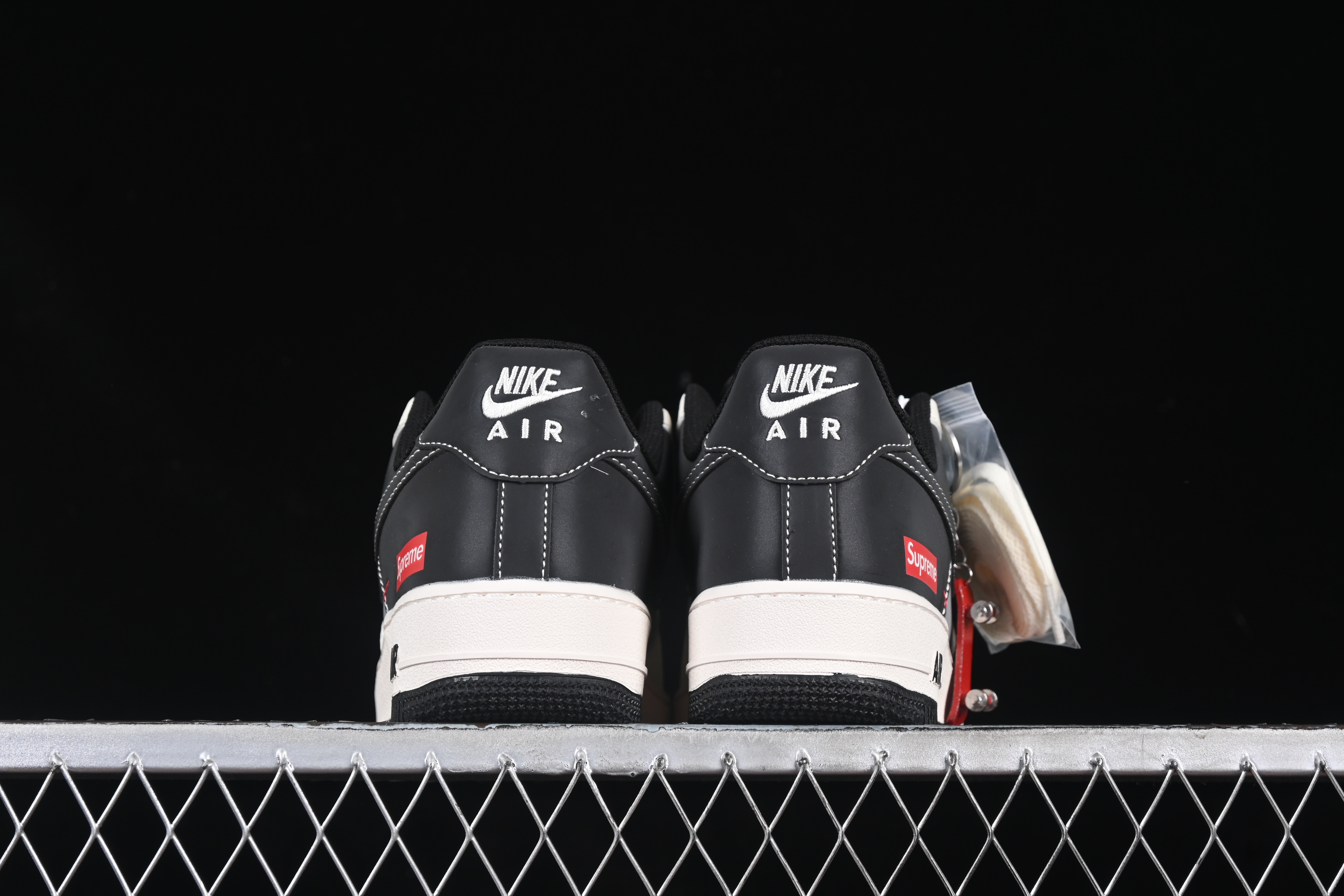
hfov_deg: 27.0
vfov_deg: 18.2
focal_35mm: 75
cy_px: 448
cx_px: 672
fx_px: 2800
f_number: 6.3
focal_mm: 50
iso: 160
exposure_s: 1/60
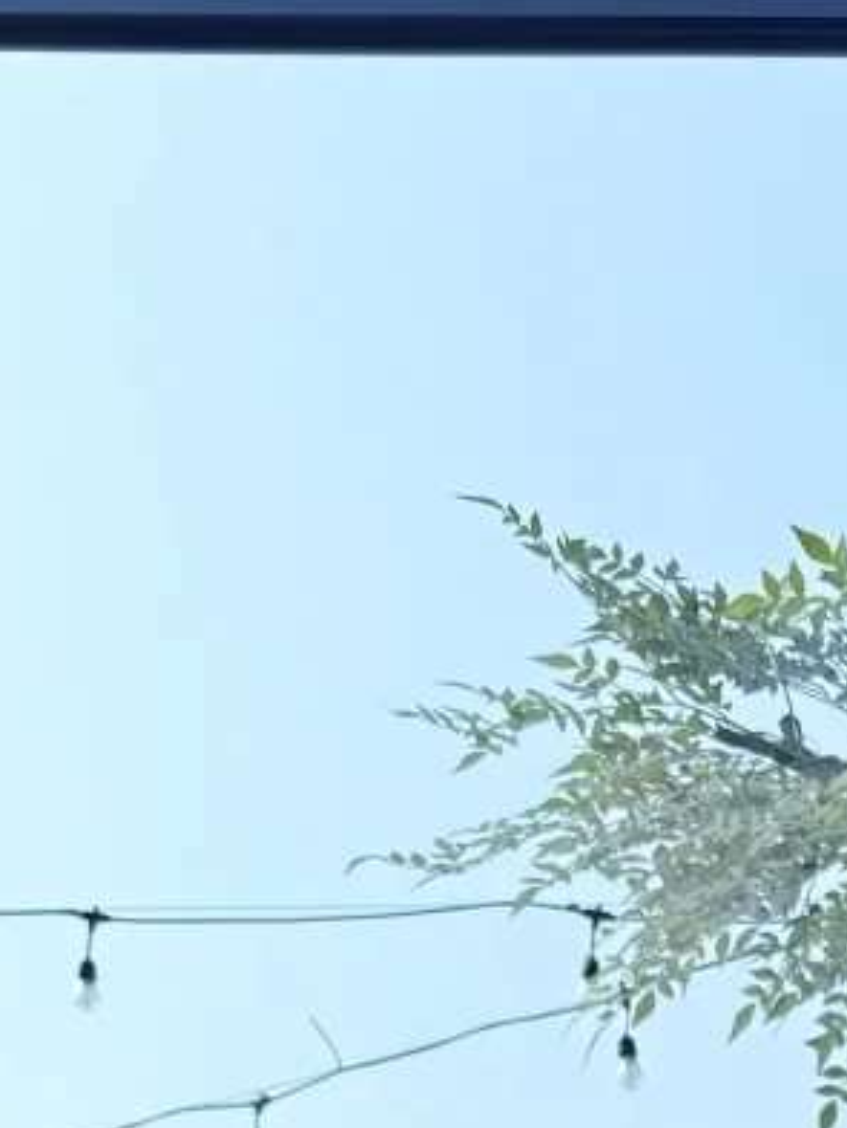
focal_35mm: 88
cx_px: 973
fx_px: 2869
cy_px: 1926
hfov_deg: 16.2
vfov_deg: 18.3
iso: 80
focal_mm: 6.76
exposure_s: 1/5714
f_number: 1.78
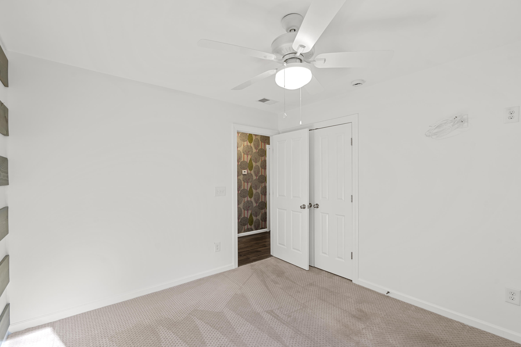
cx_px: 260
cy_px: 174
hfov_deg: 96.7
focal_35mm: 16
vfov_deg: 73.7
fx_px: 232
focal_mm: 16
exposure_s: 1
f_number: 7.1
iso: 100
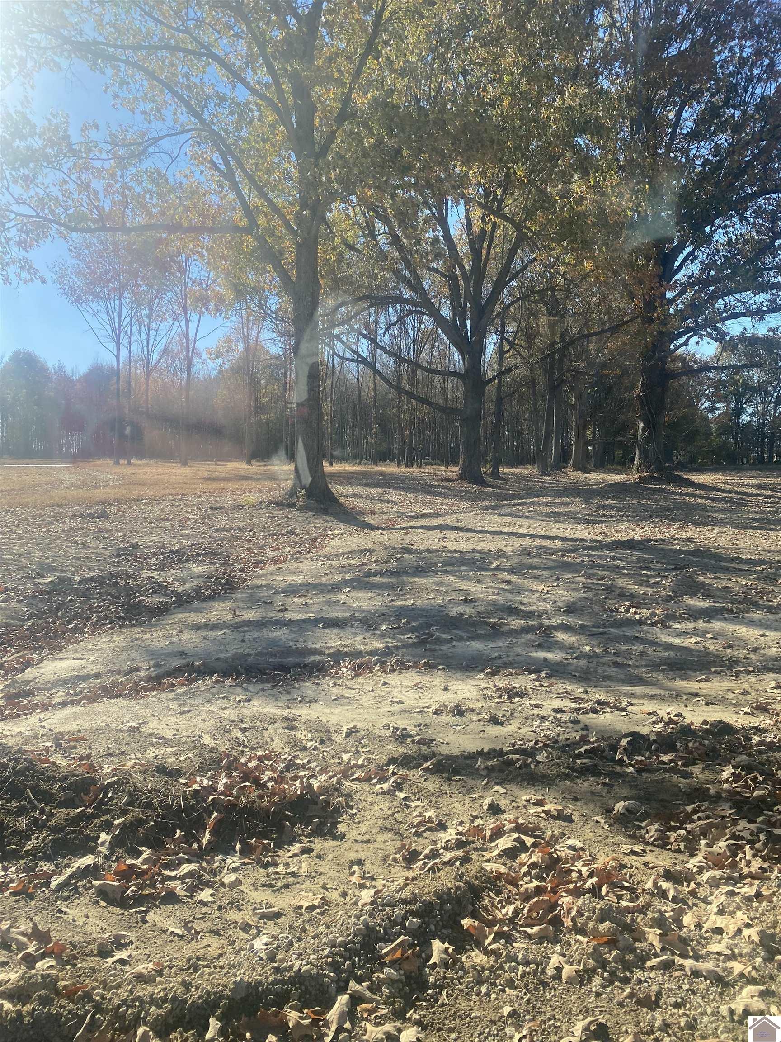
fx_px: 782
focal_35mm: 26
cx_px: 390
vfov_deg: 67.3
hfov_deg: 53.1
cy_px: 521
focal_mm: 4.25
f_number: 1.8
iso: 32
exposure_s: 1/1272
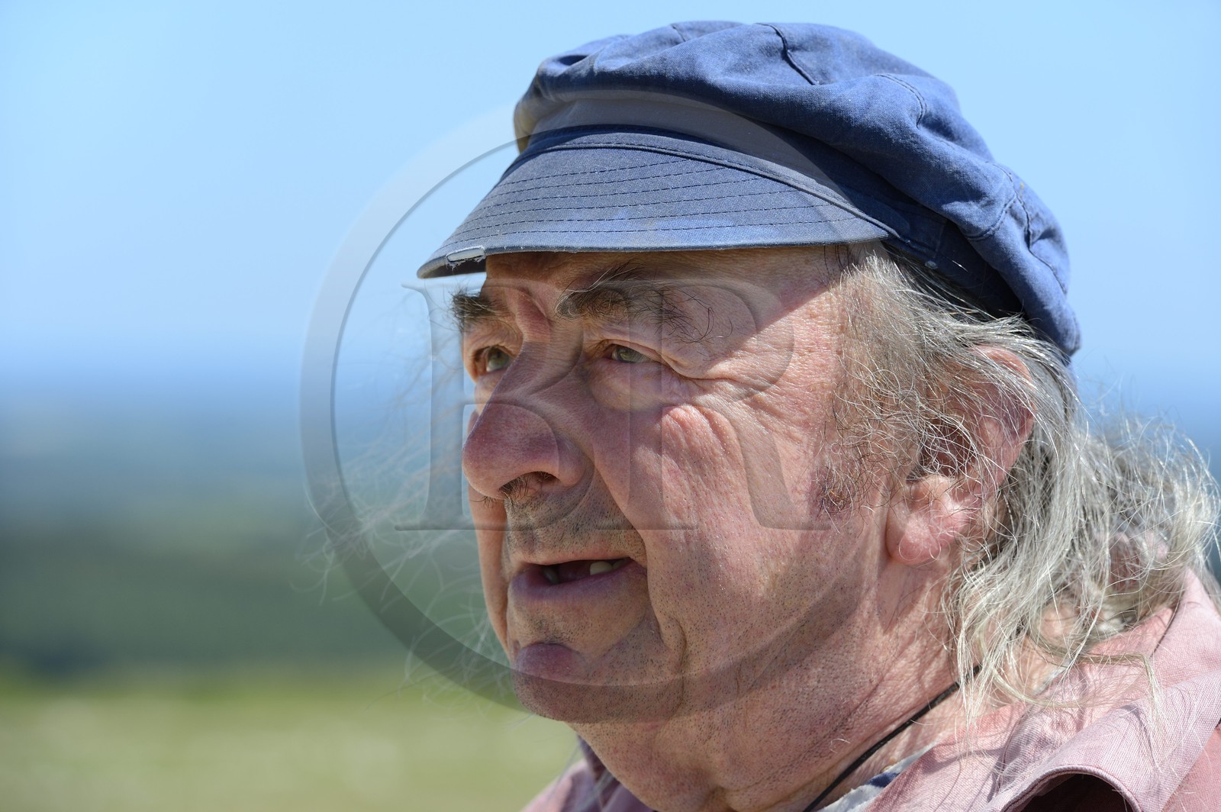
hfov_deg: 11.4
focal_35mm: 180
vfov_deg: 7.6
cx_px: 610
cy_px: 406
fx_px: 6100
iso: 200
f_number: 8
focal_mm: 180
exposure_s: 1/400
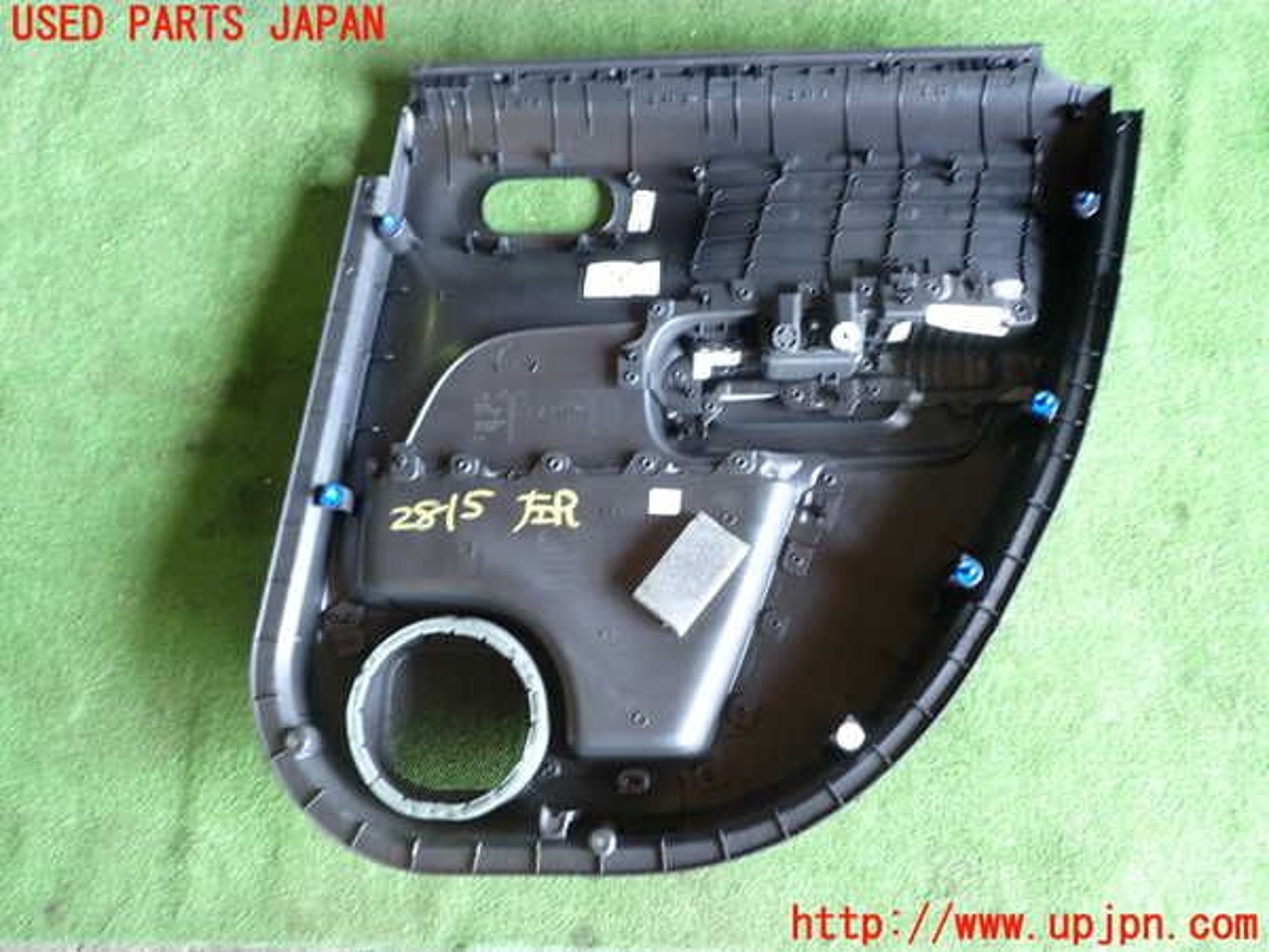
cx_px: 634
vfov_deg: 46.8
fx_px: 1100
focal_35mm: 30
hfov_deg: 60.0
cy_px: 476
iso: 200
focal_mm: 5.4
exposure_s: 1/40
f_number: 2.3
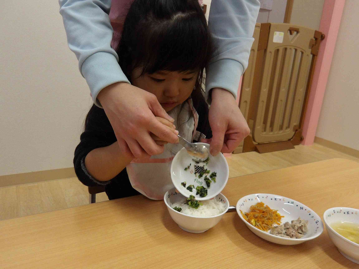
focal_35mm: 27
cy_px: 134
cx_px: 180
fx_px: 280
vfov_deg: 51.4
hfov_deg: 65.3
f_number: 3
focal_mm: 4.9
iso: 486
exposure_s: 1/200
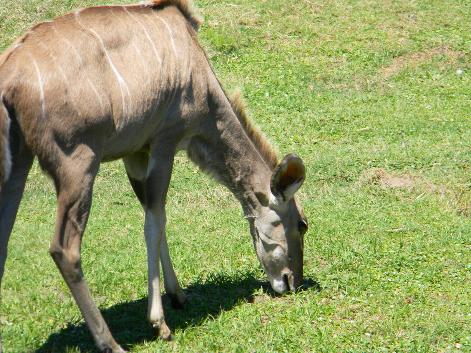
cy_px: 176
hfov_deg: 7.1
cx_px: 236
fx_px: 3783
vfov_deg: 5.3
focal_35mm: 278
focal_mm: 50.4
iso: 80
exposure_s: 1/247
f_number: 5.4
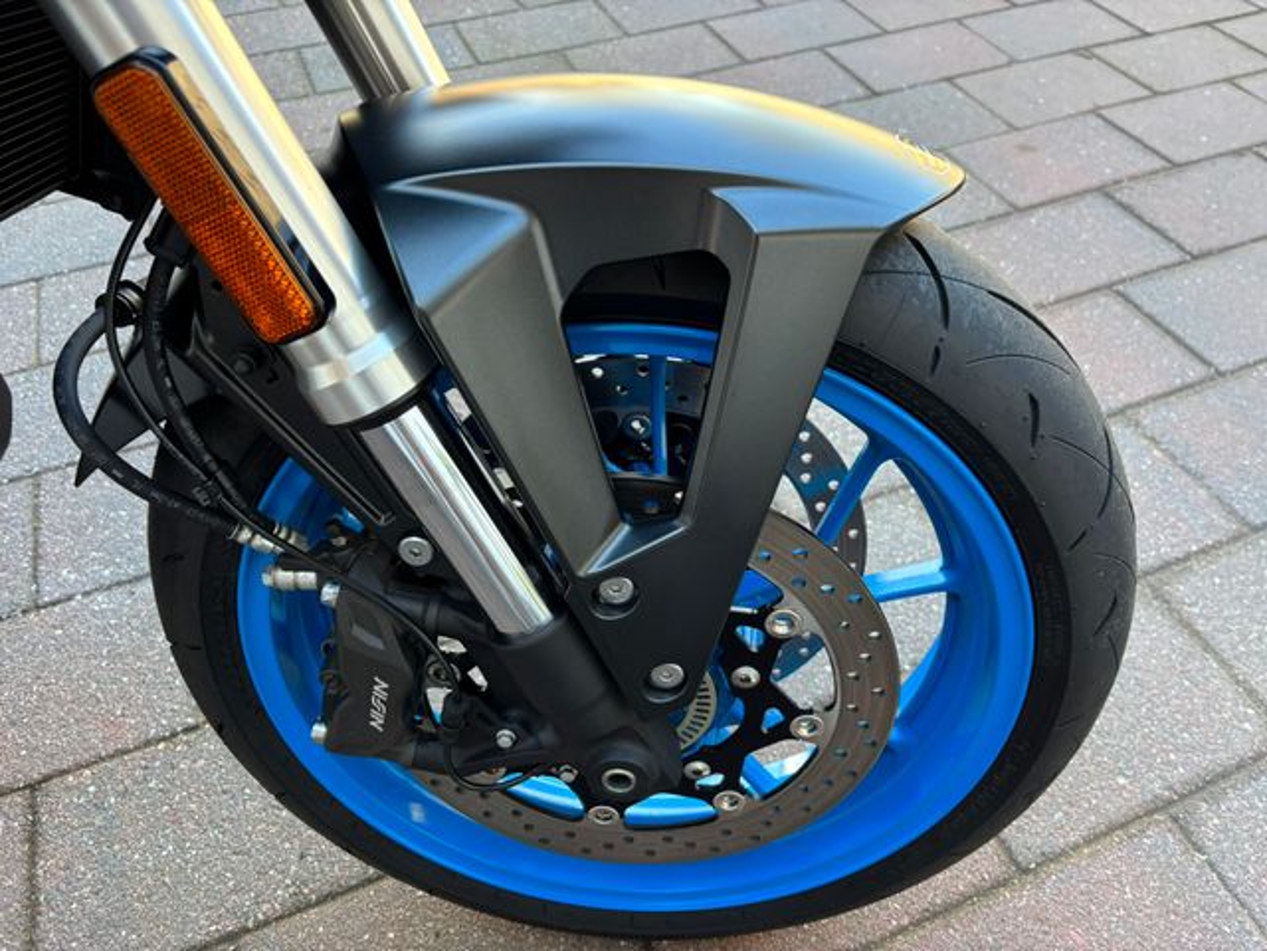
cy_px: 476
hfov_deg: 67.3
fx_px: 952
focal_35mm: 26
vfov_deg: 53.1
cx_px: 634
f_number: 1.6
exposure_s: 1/121
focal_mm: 5.96
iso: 100
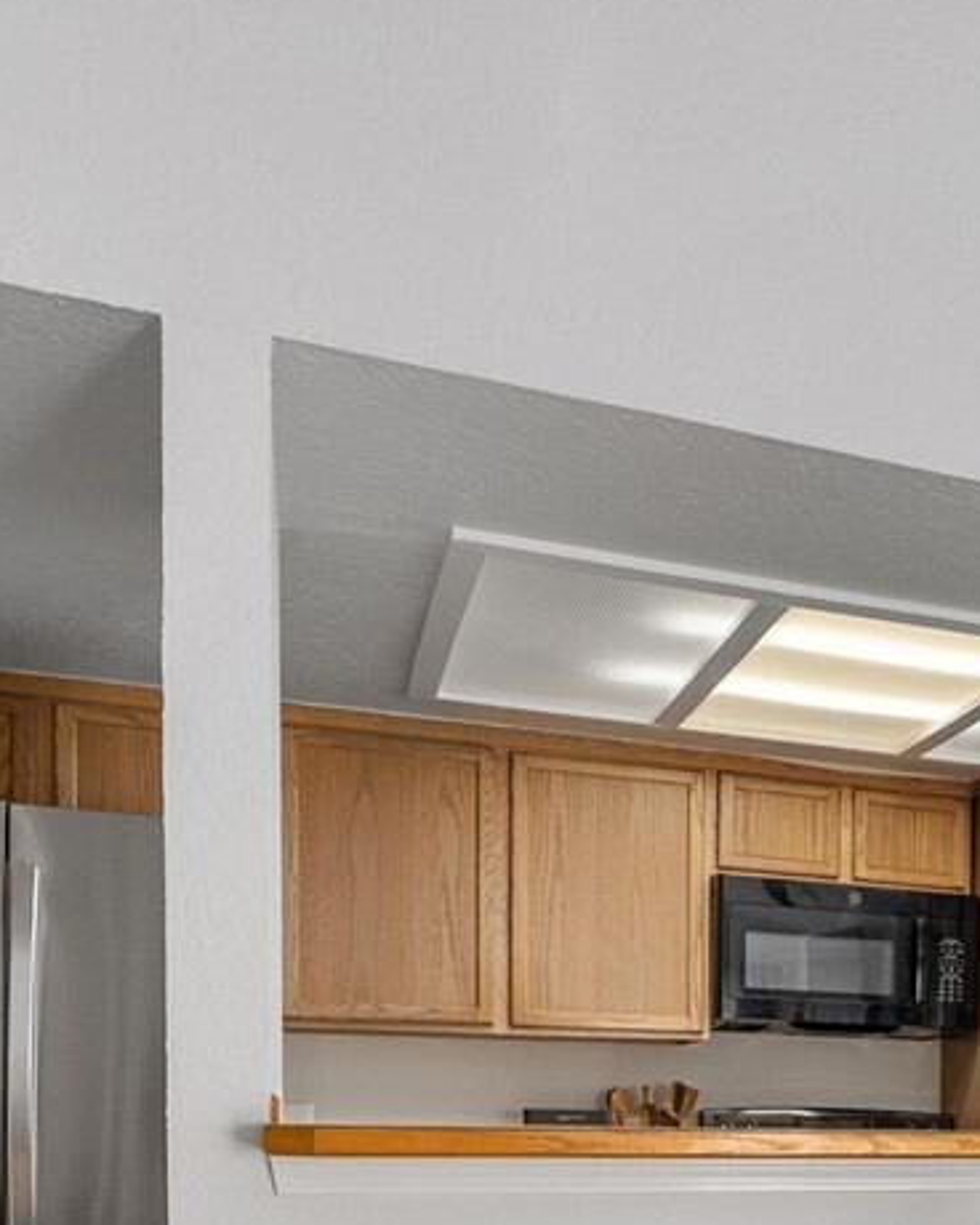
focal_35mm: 45
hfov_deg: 28.3
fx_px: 1631
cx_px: 1229
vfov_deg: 36.8
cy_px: 1233
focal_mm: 13
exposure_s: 1/25
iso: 1000
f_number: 8
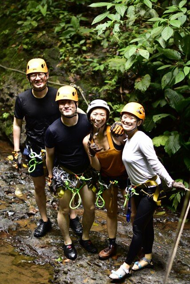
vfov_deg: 27.0
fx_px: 592
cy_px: 142
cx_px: 95
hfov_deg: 18.2
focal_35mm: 75
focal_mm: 50
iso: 140
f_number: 1.8
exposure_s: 1/80
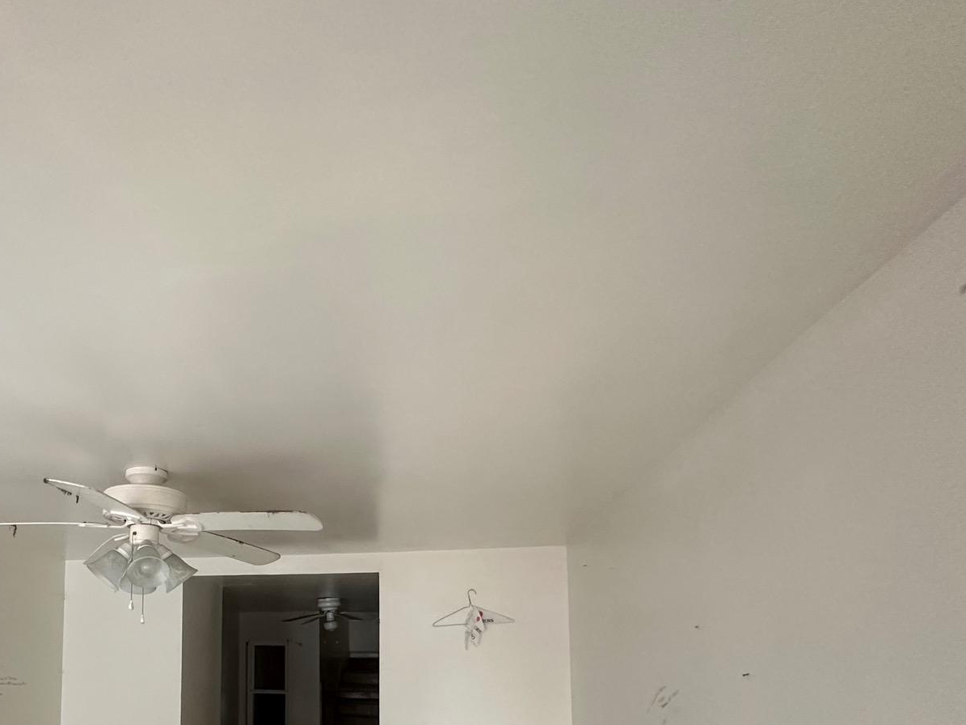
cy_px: 591
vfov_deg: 52.7
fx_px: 670
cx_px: 264
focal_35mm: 24
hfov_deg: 67.8
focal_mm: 2.22
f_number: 2.2
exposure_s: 1/60
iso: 320
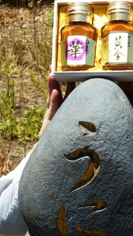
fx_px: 702
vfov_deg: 19.1
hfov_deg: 10.8
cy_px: 131
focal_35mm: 112
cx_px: 105
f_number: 6.3
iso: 80
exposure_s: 1/320
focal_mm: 15.4
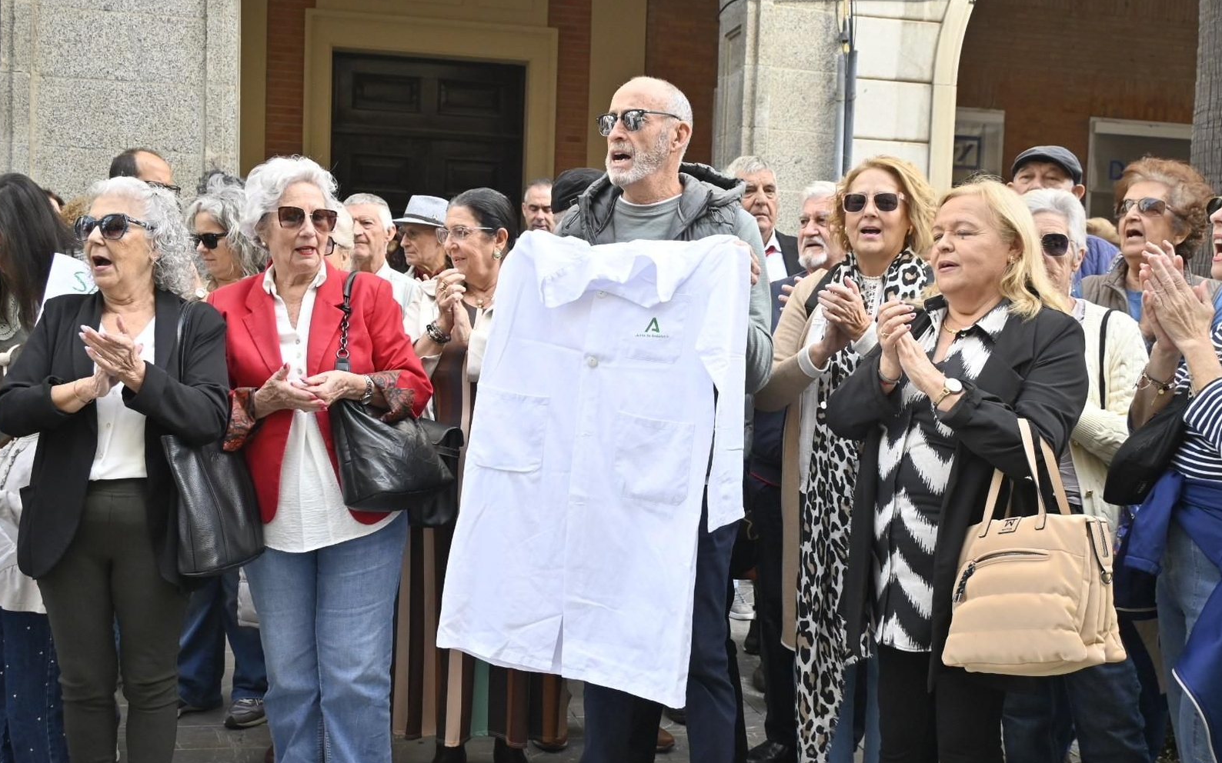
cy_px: 394
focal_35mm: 39
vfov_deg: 33.1
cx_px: 608
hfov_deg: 50.9
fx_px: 1282
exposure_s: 1/400
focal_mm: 25
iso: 500
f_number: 5
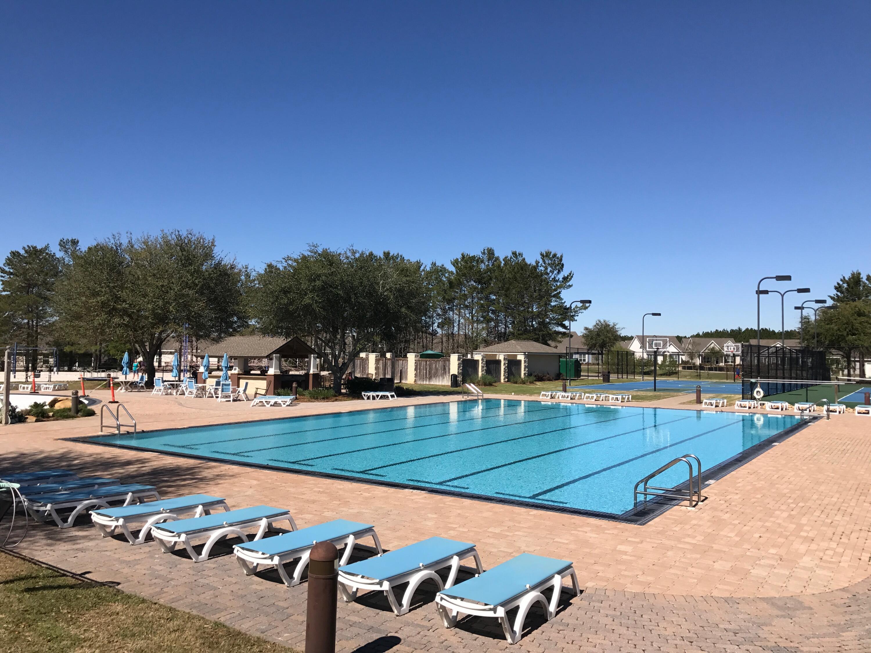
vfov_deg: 49.7
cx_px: 436
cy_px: 326
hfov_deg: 63.4
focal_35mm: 28
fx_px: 705
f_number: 1.8
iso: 20
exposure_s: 1/3546
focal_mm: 3.99
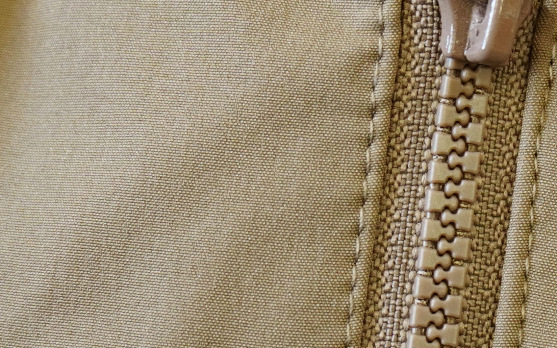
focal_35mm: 130
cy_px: 196
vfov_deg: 10.1
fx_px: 1973
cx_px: 475
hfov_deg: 15.9
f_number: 4.5
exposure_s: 1/40
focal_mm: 24
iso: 500
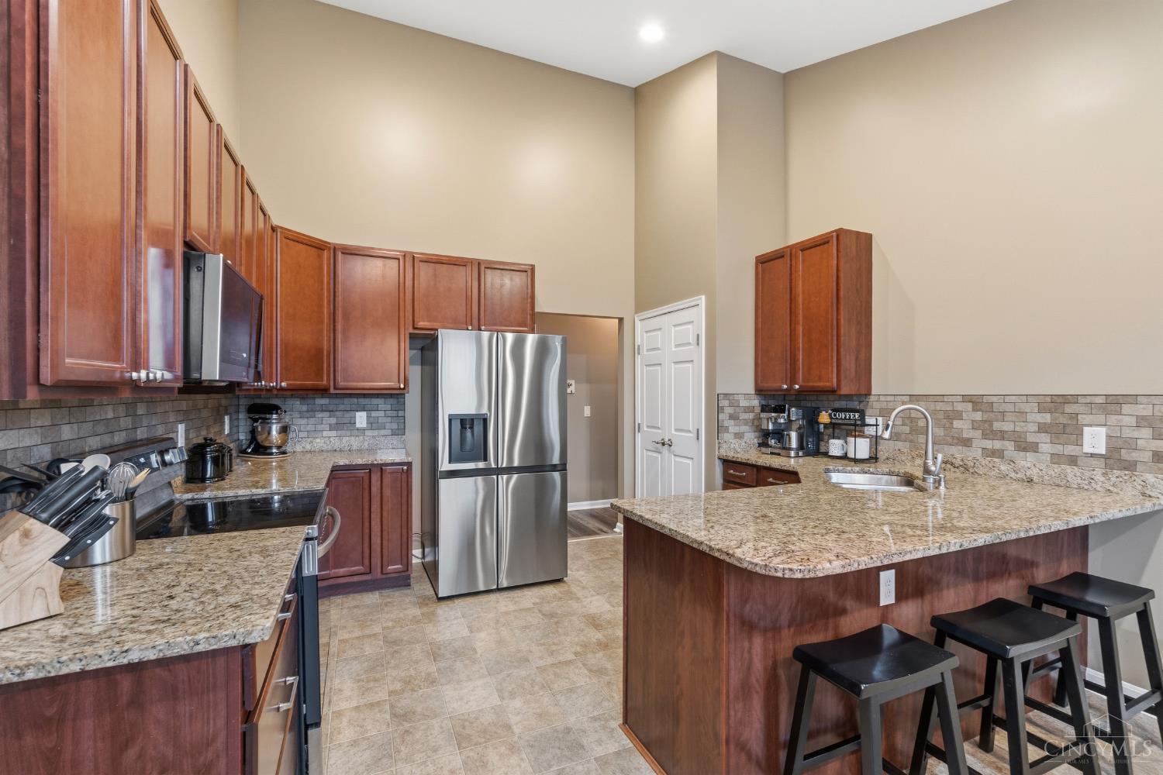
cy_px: 388
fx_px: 485
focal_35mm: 15
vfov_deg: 77.3
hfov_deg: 100.4
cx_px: 582
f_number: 9
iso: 400
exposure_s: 2.5
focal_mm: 10
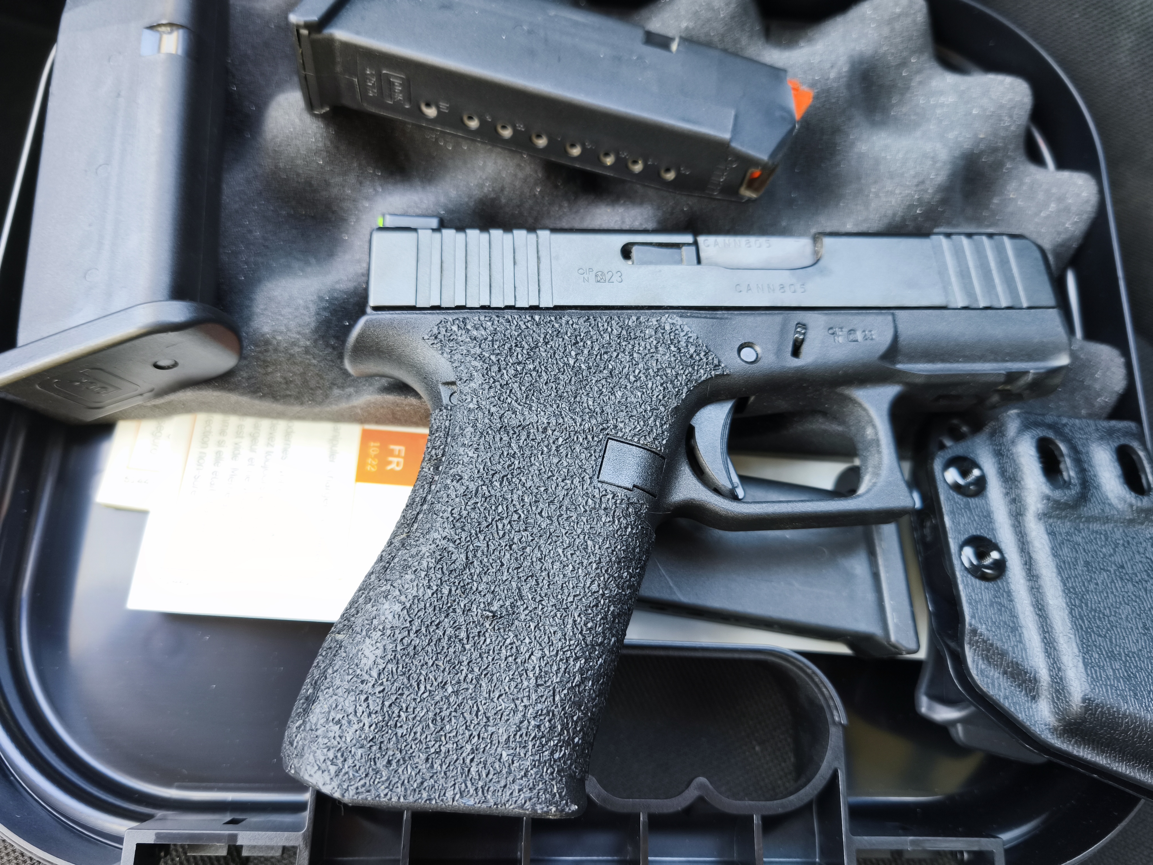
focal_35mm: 23
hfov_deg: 73.9
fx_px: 766
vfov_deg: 58.9
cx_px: 576
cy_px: 432
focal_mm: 5.35
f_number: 1.7
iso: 125
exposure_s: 1/50
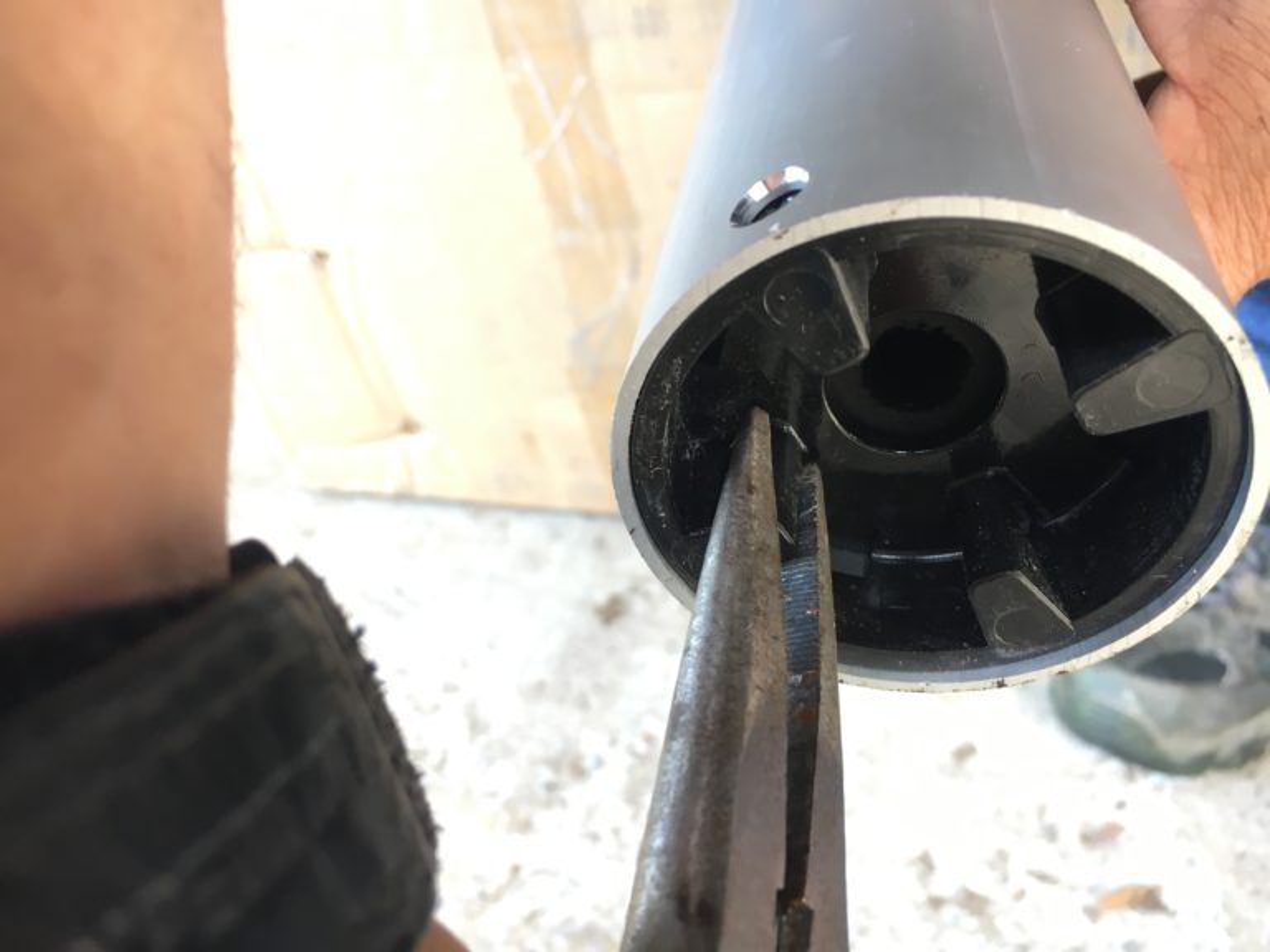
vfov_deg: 48.2
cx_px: 635
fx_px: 1064
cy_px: 476
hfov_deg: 61.7
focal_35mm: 29
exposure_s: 1/30
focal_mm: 4.15
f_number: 2.2
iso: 50
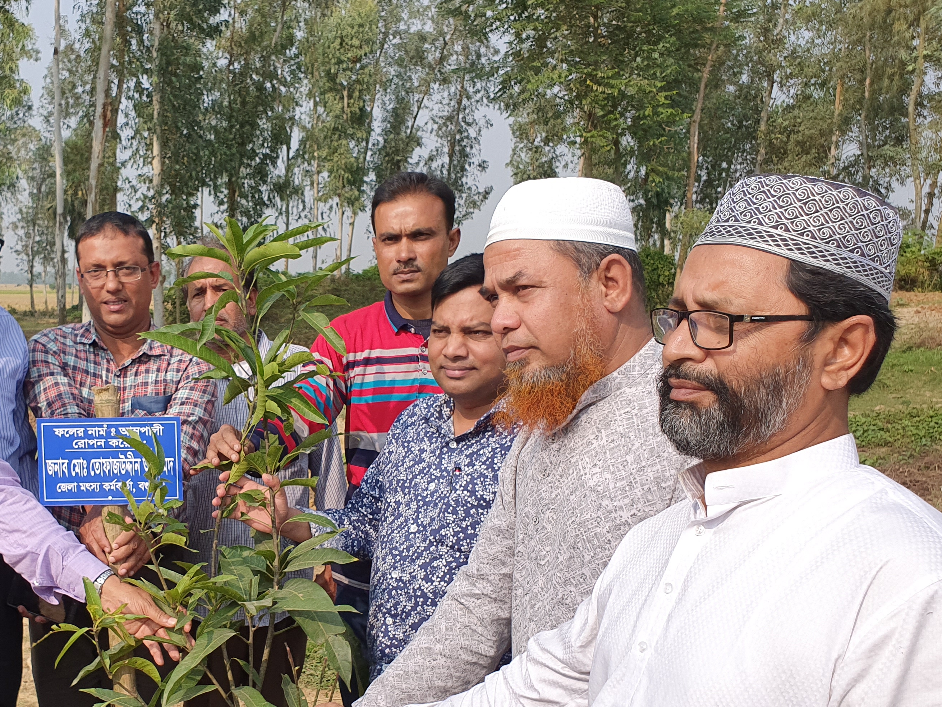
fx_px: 1089
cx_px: 246
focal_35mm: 40
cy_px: 508
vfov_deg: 35.4
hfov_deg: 45.3
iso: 50
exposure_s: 1/1432
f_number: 2.4
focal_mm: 4.3
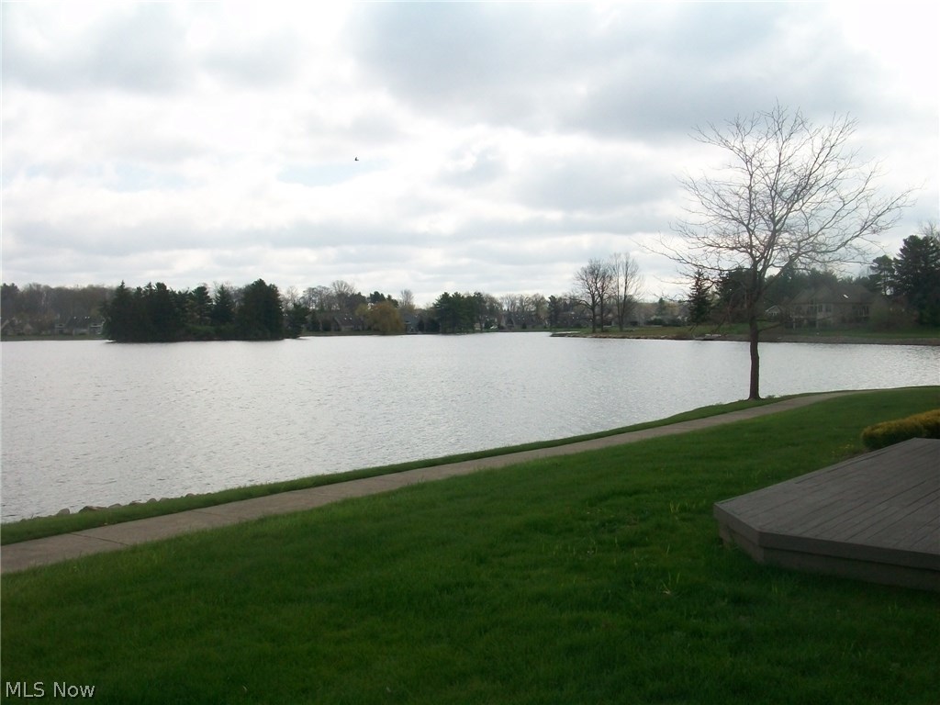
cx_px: 470
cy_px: 352
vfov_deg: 41.8
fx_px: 923
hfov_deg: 54.0
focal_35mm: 34
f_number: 5.5
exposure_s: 1/500
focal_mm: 5.7
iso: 80
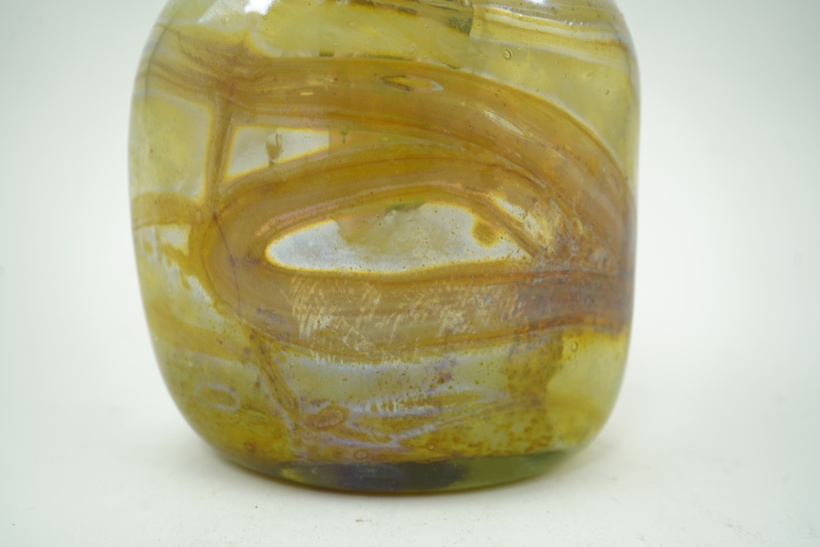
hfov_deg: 50.7
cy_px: 274
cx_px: 410
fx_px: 865
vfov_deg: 35.1
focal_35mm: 38
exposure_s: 1/25
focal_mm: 38
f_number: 5.6
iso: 400
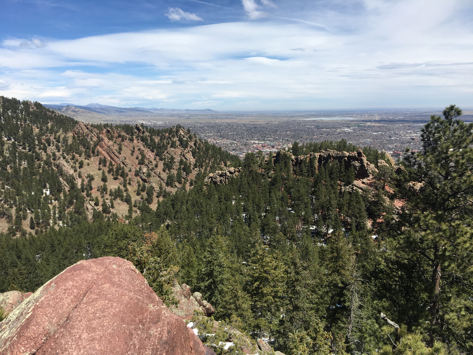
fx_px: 396
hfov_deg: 61.7
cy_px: 178
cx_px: 236
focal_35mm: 29
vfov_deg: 48.2
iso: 25
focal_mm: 4.15
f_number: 2.2
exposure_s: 1/2262
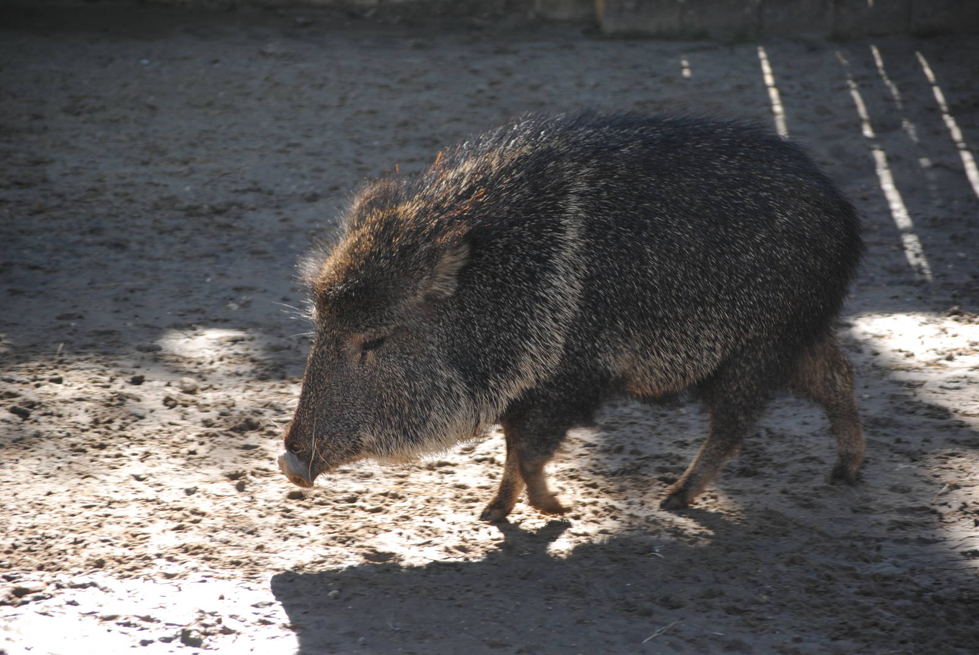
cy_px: 328
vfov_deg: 8.7
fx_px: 4288
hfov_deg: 13.0
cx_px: 490
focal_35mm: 158
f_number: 4.5
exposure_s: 1/125
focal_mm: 105
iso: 100
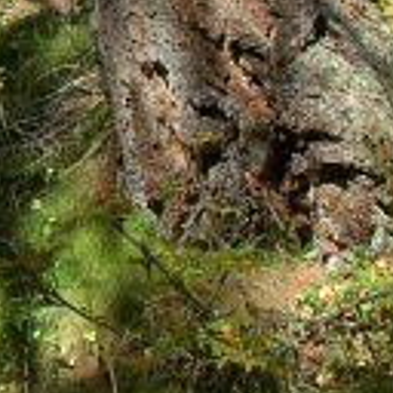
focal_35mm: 139
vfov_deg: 12.3
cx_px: -325
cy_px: -46
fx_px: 1785
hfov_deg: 11.6
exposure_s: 1/100
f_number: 9
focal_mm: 28
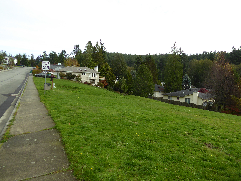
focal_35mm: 25
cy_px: 90
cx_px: 120
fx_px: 174
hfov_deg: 69.4
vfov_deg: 54.9
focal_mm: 4.3
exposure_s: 1/320
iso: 80
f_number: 3.3
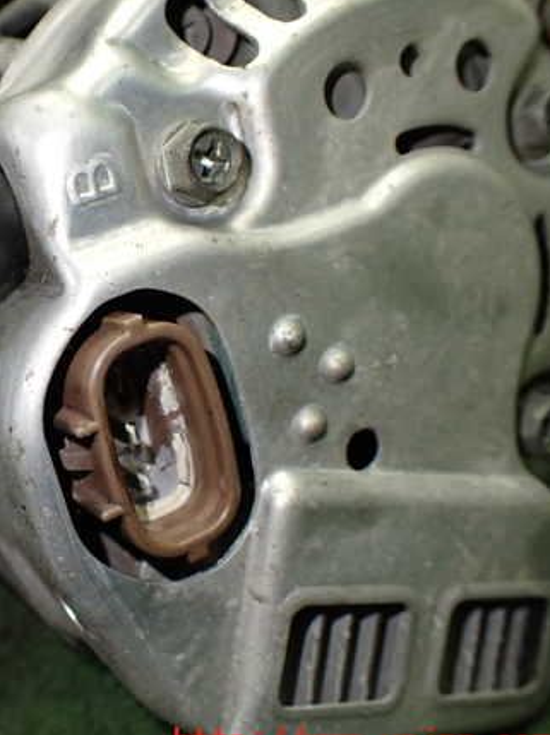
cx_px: 46
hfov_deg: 32.5
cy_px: 380
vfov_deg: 44.8
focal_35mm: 42
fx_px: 891
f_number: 2.3
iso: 400
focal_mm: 5.4
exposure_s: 1/125
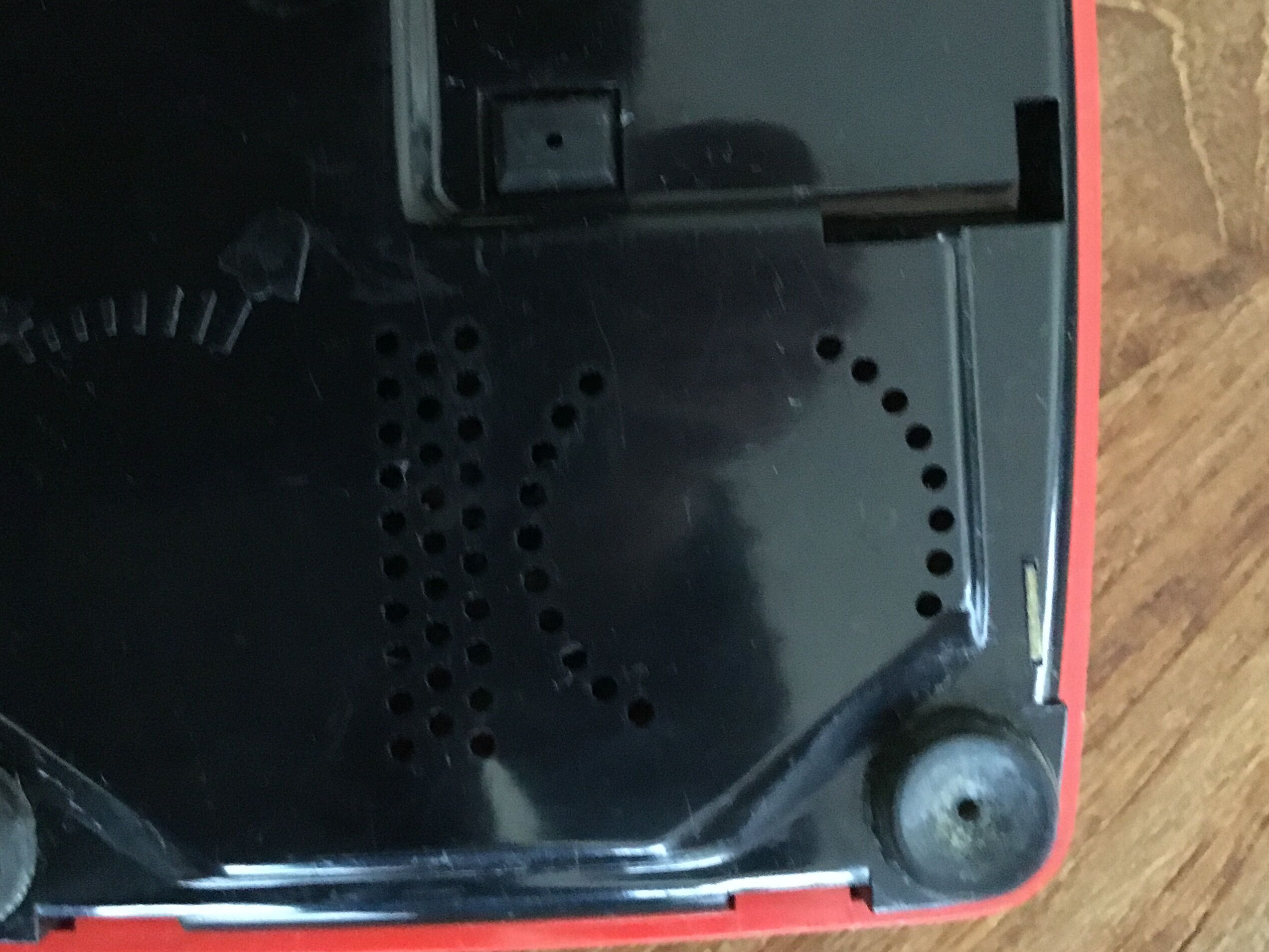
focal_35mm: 40
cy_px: 375
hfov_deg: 46.7
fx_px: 1466
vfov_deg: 35.8
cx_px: 553
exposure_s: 1/17
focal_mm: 3.3
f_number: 2.4
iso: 800
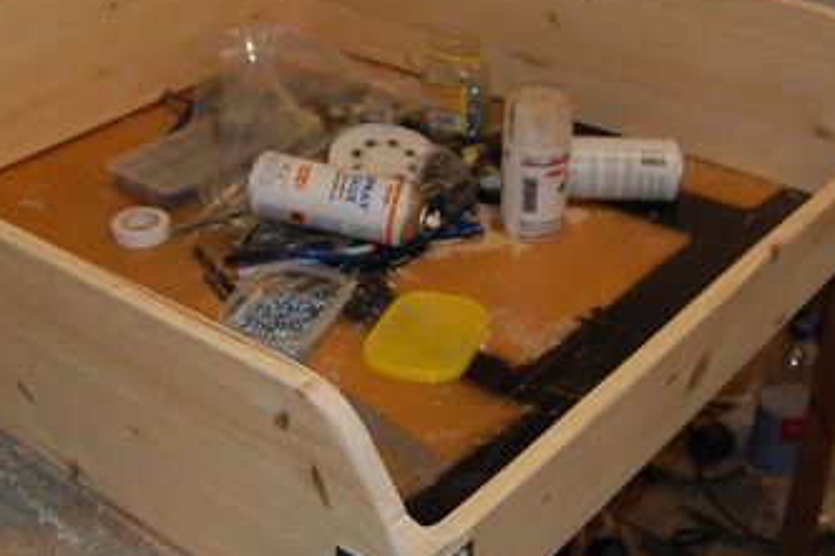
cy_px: 274
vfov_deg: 26.0
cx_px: 380
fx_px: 1205
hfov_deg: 38.2
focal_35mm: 52
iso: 400
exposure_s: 1/60
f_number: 3.5
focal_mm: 18
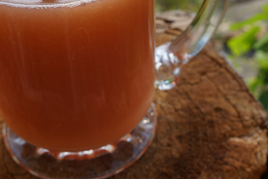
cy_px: 49
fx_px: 469
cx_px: 107
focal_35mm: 63
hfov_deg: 31.8
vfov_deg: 21.4
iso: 100
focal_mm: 24
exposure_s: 1/125
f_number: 6.3
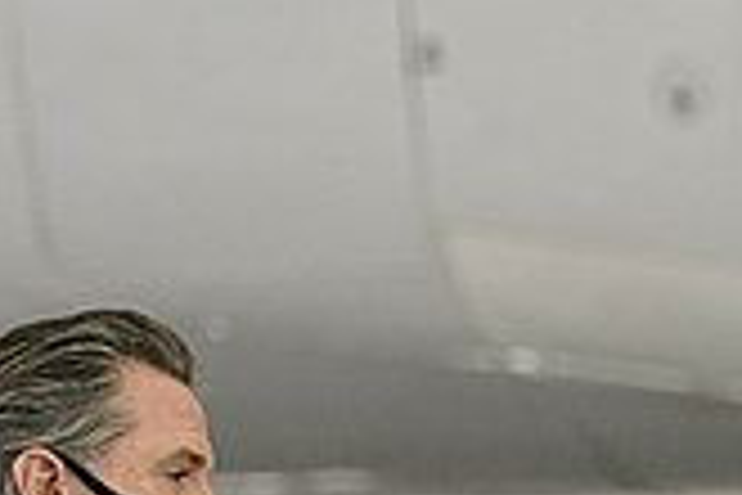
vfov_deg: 1.4
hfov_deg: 2.0
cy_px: 504
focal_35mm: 1012
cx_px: 1502
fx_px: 20857
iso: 3200
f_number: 5.6
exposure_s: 1/640
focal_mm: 222
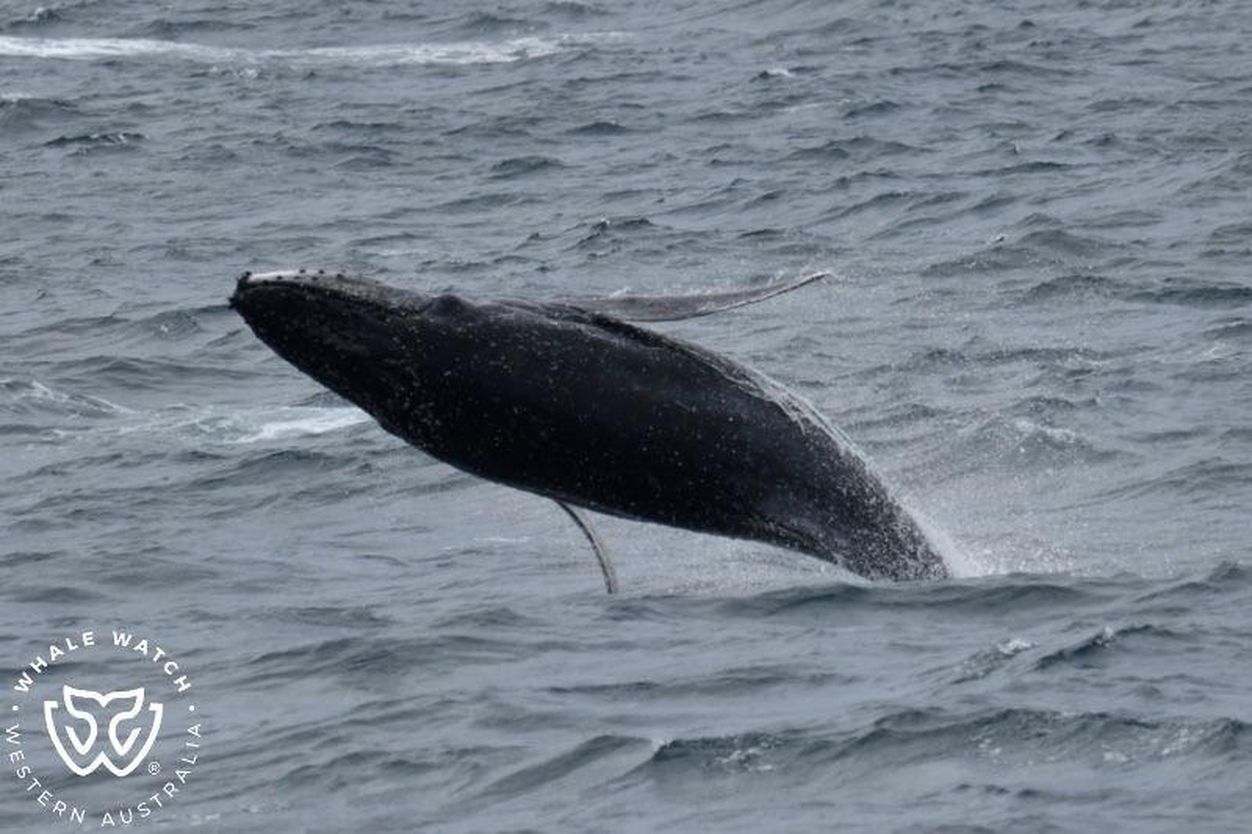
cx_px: 626
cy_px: 417
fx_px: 9387
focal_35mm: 270
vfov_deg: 5.1
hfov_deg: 7.6
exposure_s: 1/8000
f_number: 5.6
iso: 640
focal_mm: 270
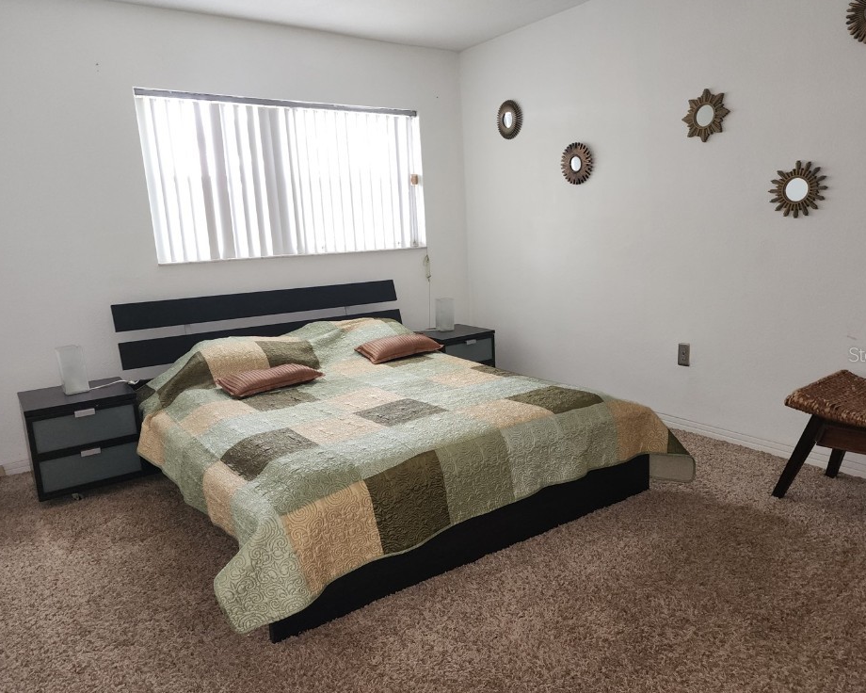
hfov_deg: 68.1
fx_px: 641
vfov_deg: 56.8
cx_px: 456
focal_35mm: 25
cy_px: 354
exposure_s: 1/24
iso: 160
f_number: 1.8
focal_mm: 6.4
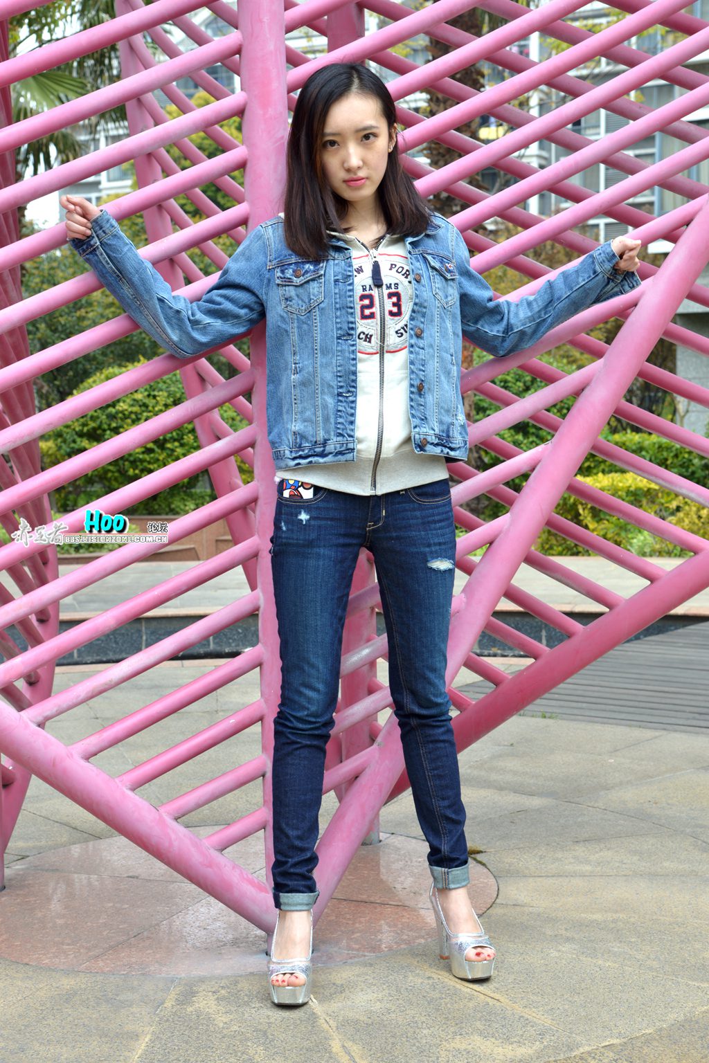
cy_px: 532
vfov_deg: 34.5
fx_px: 1713
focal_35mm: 58
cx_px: 354
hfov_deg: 23.4
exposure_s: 1/80
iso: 200
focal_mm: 58
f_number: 8
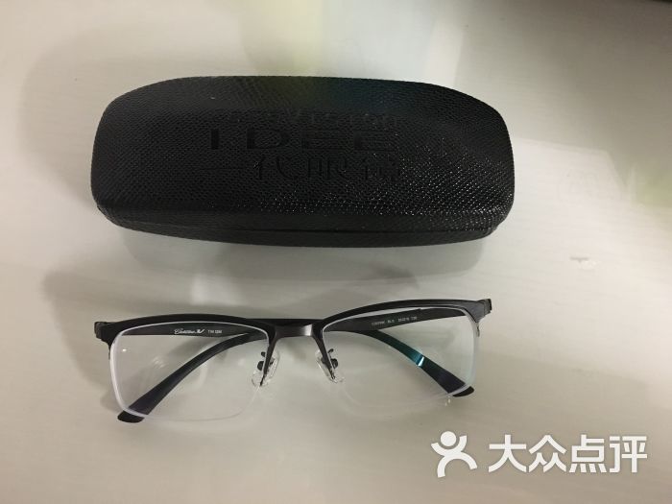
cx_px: 336
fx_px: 563
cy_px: 252
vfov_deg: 48.2
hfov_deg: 61.7
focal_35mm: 29
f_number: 2.2
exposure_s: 1/17
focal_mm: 4.15
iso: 400
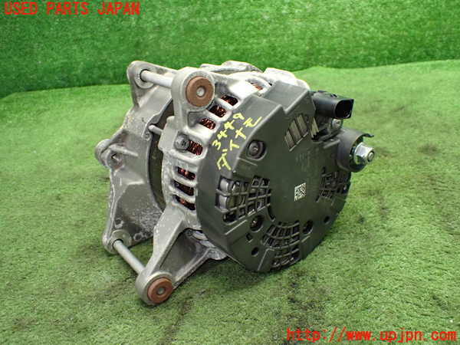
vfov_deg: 46.8
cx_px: 230
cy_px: 172
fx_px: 399
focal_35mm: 30
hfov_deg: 60.0
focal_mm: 5.4
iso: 800
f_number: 2.3
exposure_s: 1/100
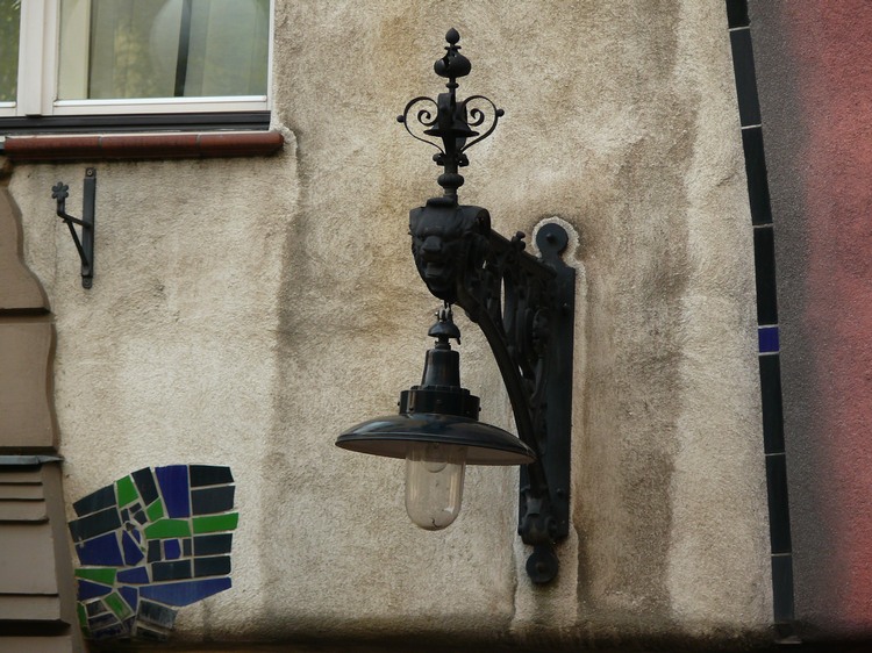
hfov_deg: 8.1
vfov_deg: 6.1
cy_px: 326
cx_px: 436
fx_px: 6170
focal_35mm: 245
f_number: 3.6
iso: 100
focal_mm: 51.8
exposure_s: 1/60
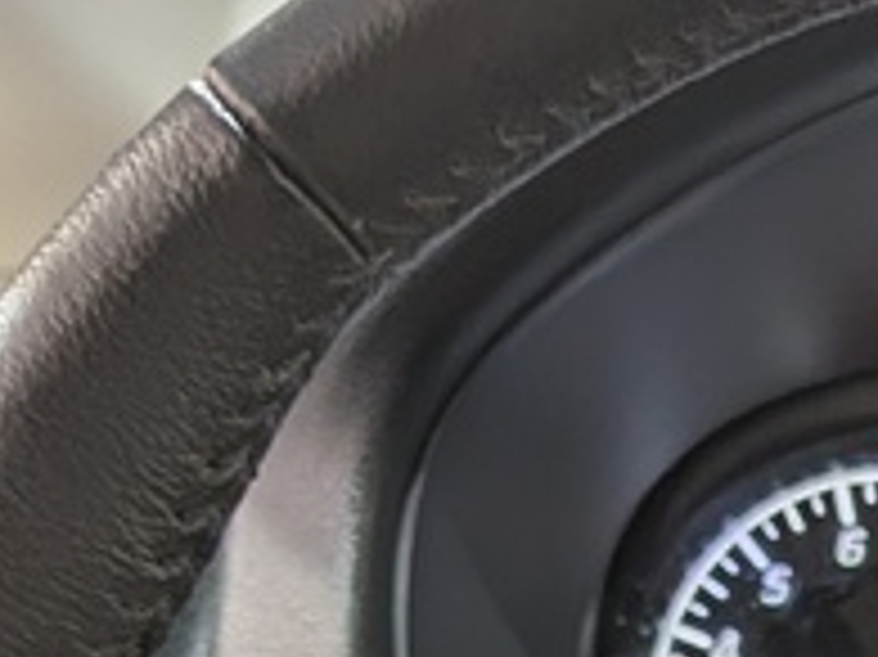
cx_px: 1270
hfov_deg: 14.7
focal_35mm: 126
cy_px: 1364
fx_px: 3194
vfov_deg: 10.6
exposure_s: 1/131
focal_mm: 4.53
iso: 29
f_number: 1.7
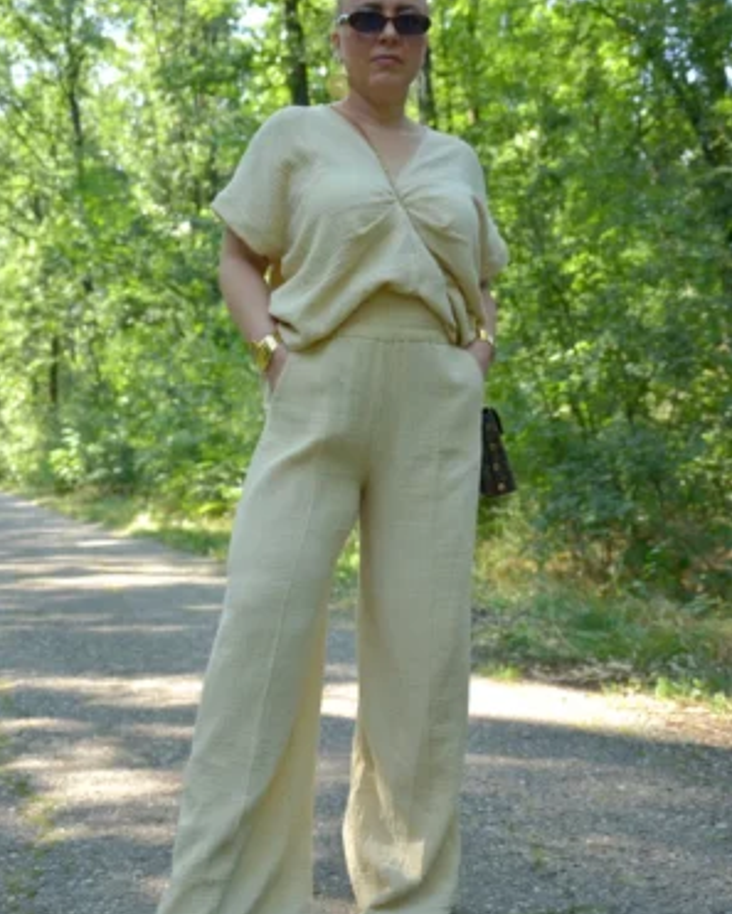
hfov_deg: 26.2
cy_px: 463
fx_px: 1570
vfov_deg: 32.5
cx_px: 365
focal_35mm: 58
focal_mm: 34
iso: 640
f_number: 5
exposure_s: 1/320
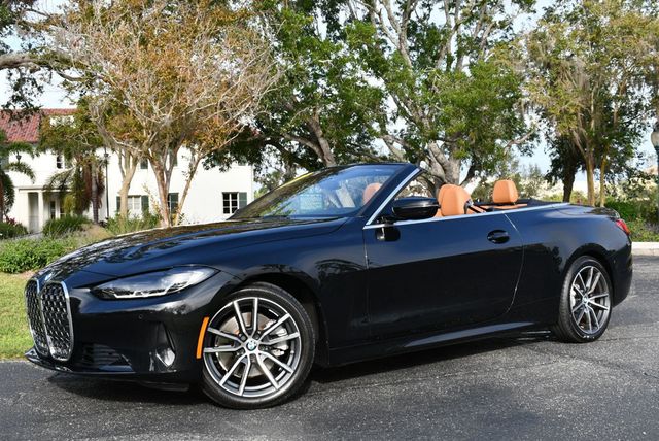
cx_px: 330
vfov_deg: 30.6
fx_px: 806
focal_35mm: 44
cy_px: 220
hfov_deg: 44.5
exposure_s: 1/200
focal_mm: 22
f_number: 7.1
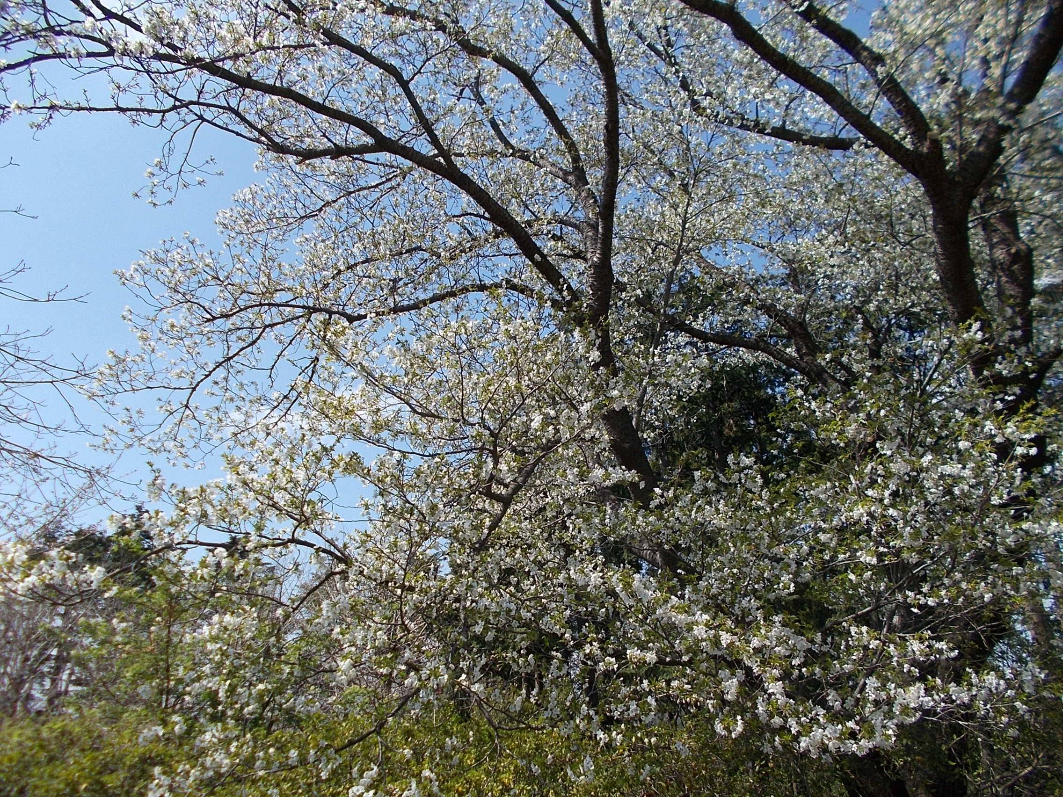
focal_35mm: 26
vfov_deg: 53.1
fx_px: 798
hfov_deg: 67.3
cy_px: 398
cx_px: 532
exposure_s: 1/160
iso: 80
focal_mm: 4.6
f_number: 8
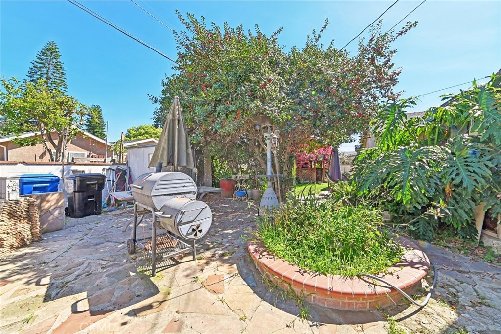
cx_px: 250
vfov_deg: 85.4
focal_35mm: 13
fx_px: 181
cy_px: 167
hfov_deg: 108.3
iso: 250
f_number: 22
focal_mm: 13
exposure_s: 1/20
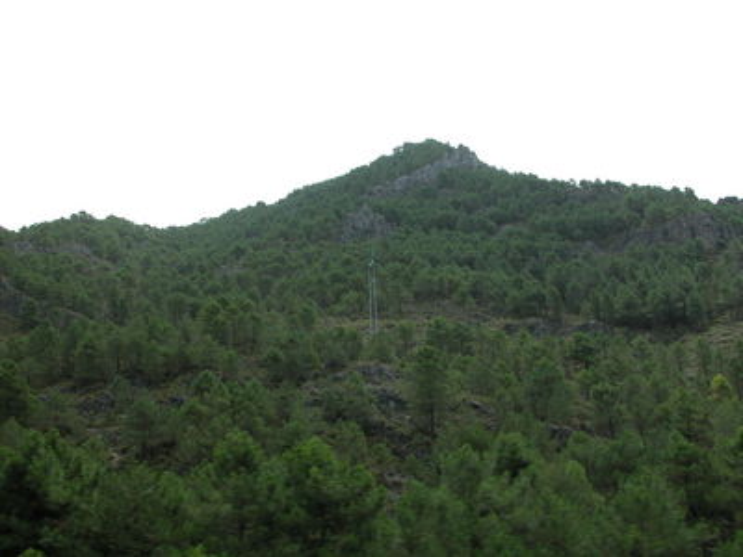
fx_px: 751
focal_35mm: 35
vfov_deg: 40.7
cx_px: 372
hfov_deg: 52.6
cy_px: 278
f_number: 6.3
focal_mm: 8.9
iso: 100
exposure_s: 1/189
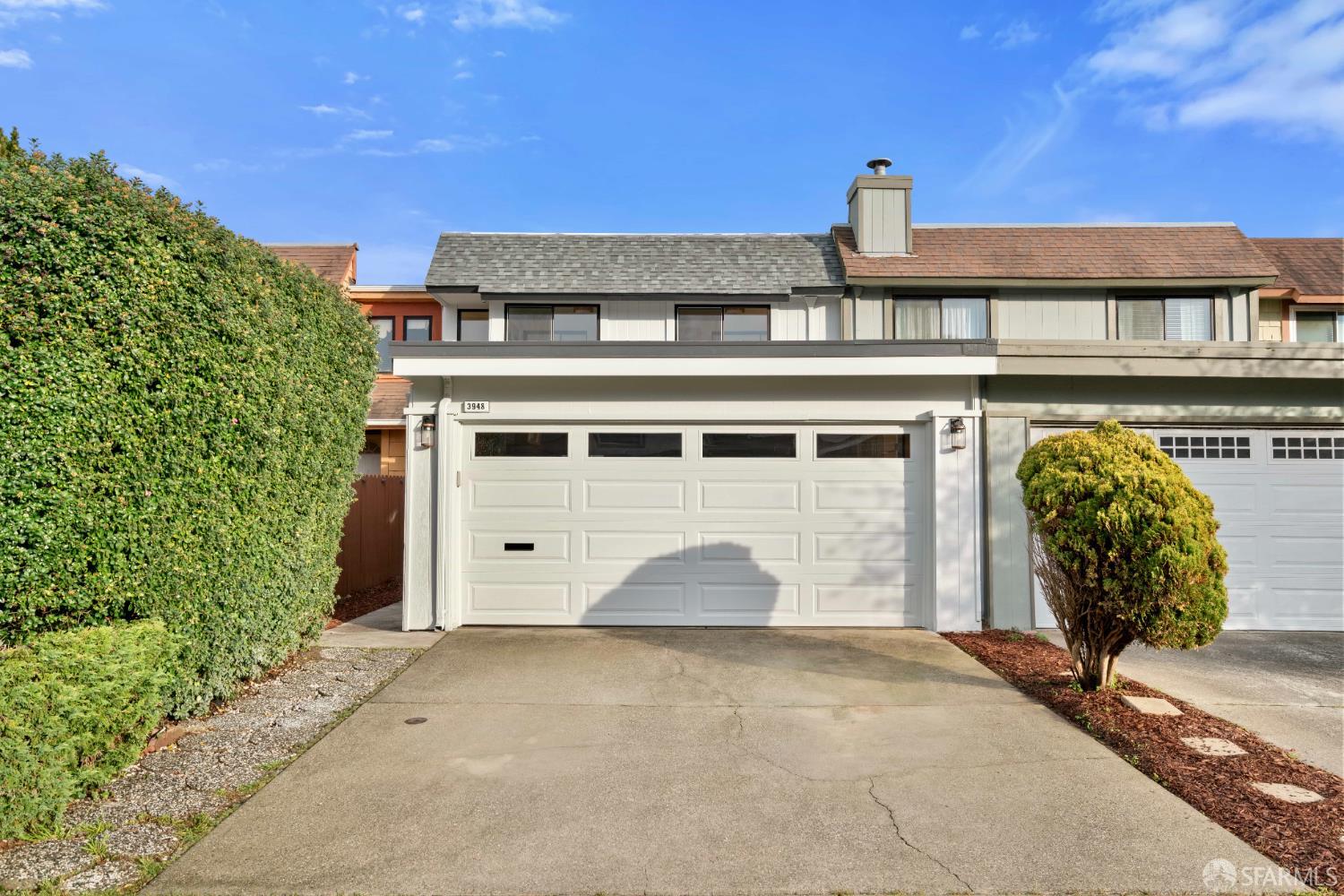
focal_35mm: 26
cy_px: 448
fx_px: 971
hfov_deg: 69.4
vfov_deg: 49.6
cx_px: 672
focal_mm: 26
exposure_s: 1/50
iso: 400
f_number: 10
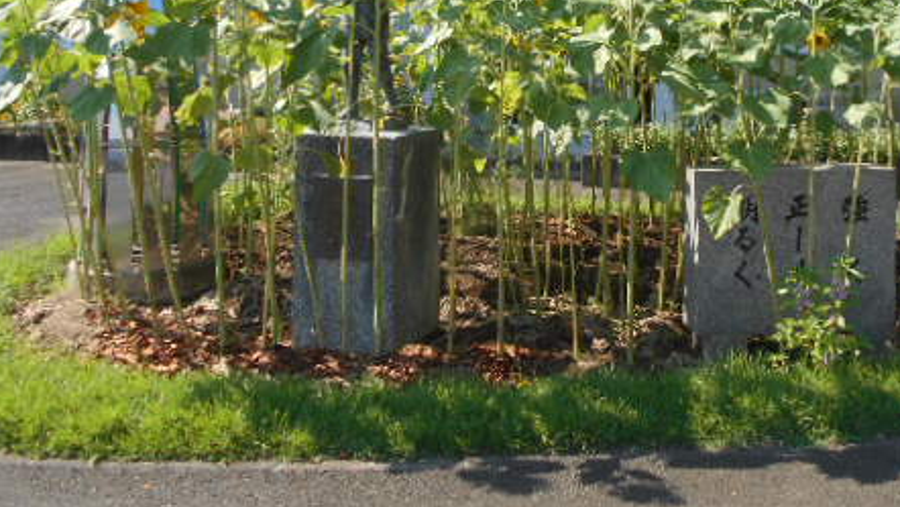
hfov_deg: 48.5
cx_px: 601
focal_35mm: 41
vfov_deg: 28.0
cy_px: 55
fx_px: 979
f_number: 3.2
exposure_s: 1/500
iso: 80
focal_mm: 4.6
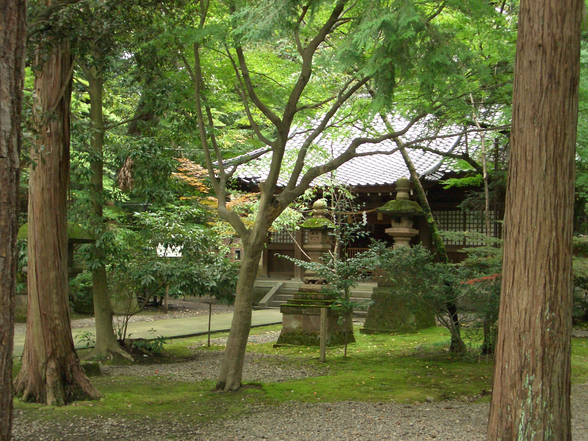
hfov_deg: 38.9
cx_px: 294
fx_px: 832
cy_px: 220
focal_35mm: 49
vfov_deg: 29.7
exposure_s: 1/60
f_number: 3.1
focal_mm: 8.2
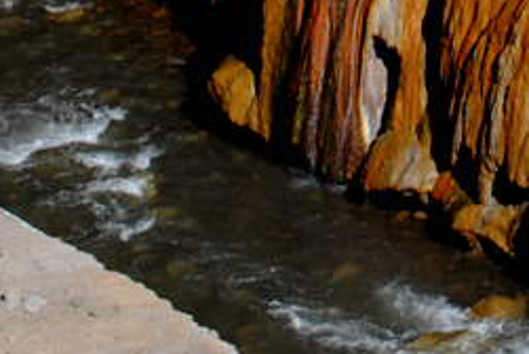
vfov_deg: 5.3
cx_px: 819
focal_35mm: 251
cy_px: -563
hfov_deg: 8.0
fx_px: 3693
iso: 100
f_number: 8
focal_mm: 26
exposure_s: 1/250
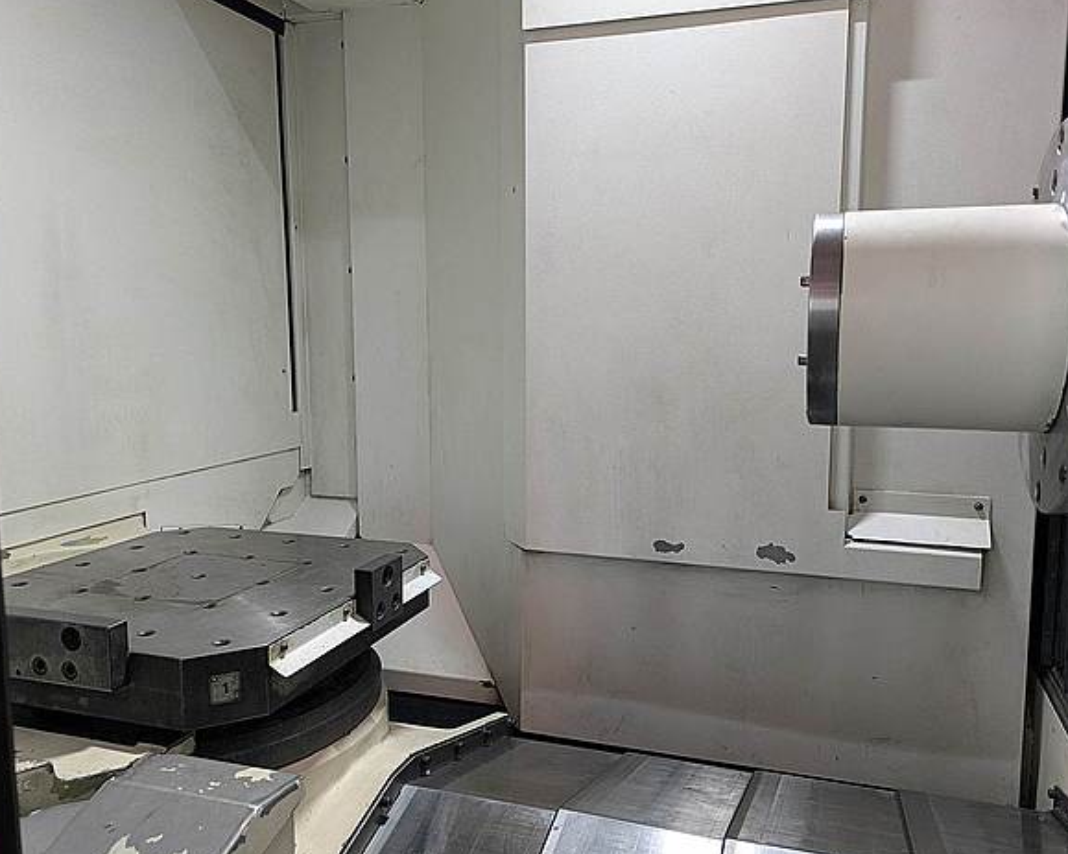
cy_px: 421
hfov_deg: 64.0
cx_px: 563
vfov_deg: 53.2
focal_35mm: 27
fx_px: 853
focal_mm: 5.43
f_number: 1.89
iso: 124
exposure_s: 1/24
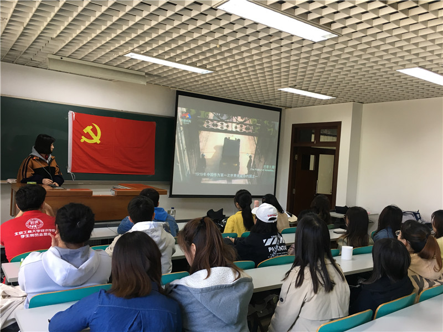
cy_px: 166
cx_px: 222
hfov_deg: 61.7
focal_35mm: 29
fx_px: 371
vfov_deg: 48.2
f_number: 2.2
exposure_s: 1/33
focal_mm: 4.15
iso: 80
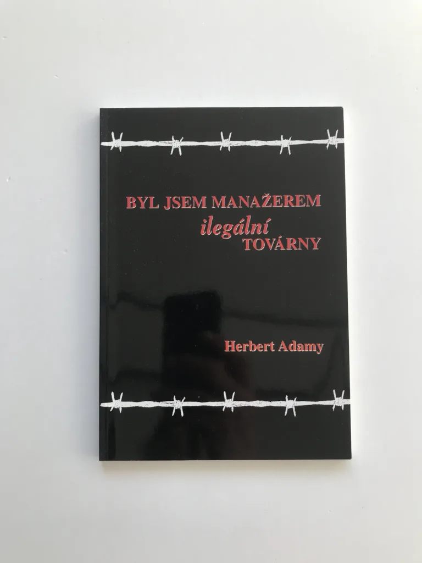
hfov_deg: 49.7
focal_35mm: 28
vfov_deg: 63.4
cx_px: 211
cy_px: 282
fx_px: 455
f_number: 1.8
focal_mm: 3.99
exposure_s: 1/129
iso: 20
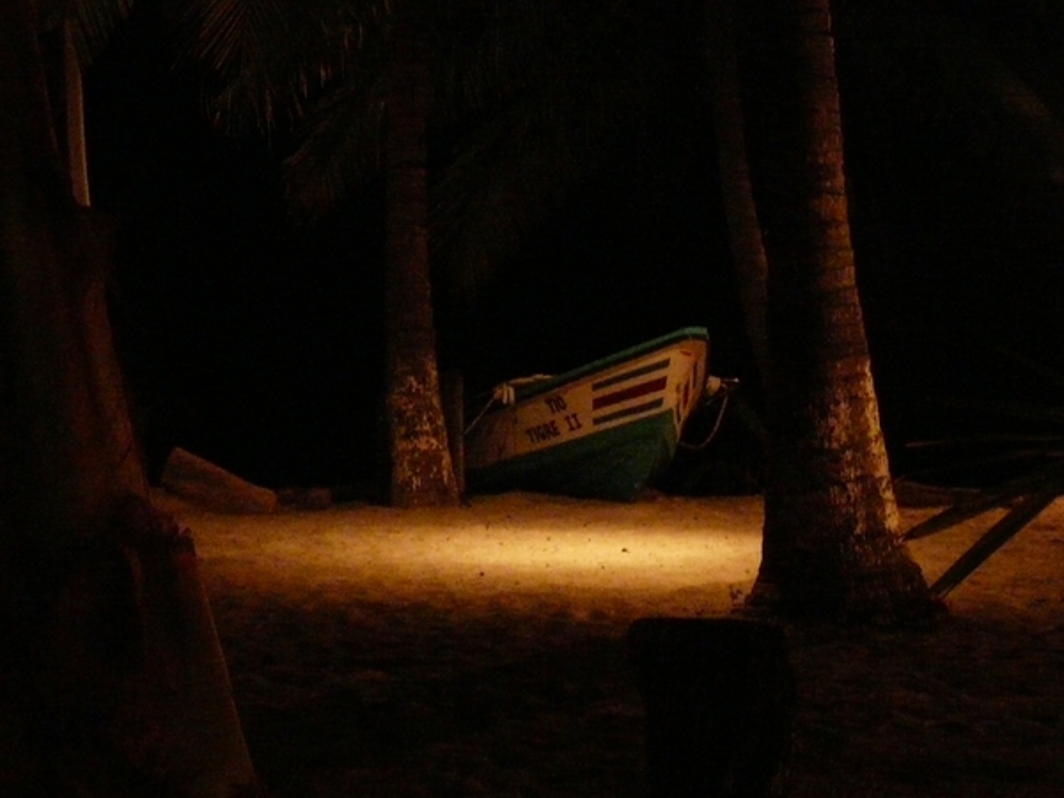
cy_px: 399
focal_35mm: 53
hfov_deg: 36.2
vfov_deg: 27.5
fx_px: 1629
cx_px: 532
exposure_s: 1/13
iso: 800
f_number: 2.8
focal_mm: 5.5
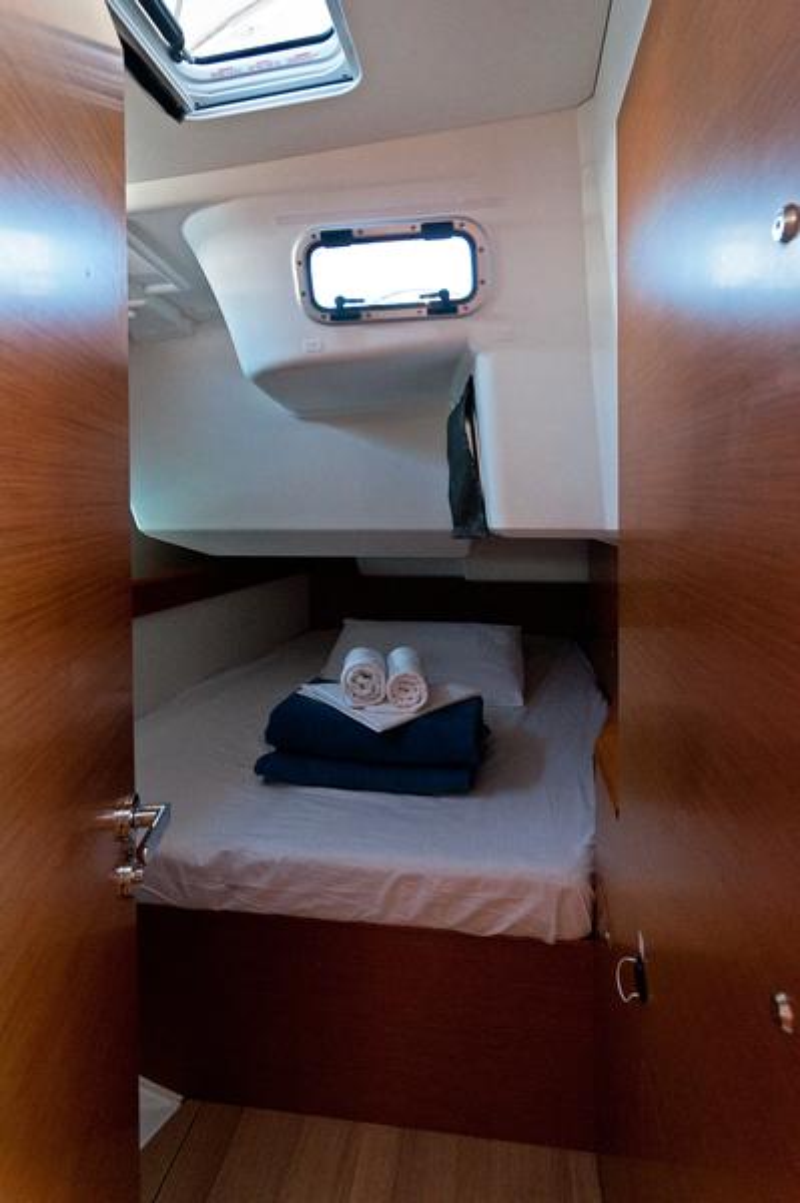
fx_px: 601
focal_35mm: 18
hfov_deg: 67.3
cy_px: 602
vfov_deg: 90.0
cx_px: 400
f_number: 6.3
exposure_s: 1/100
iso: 1000
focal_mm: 12
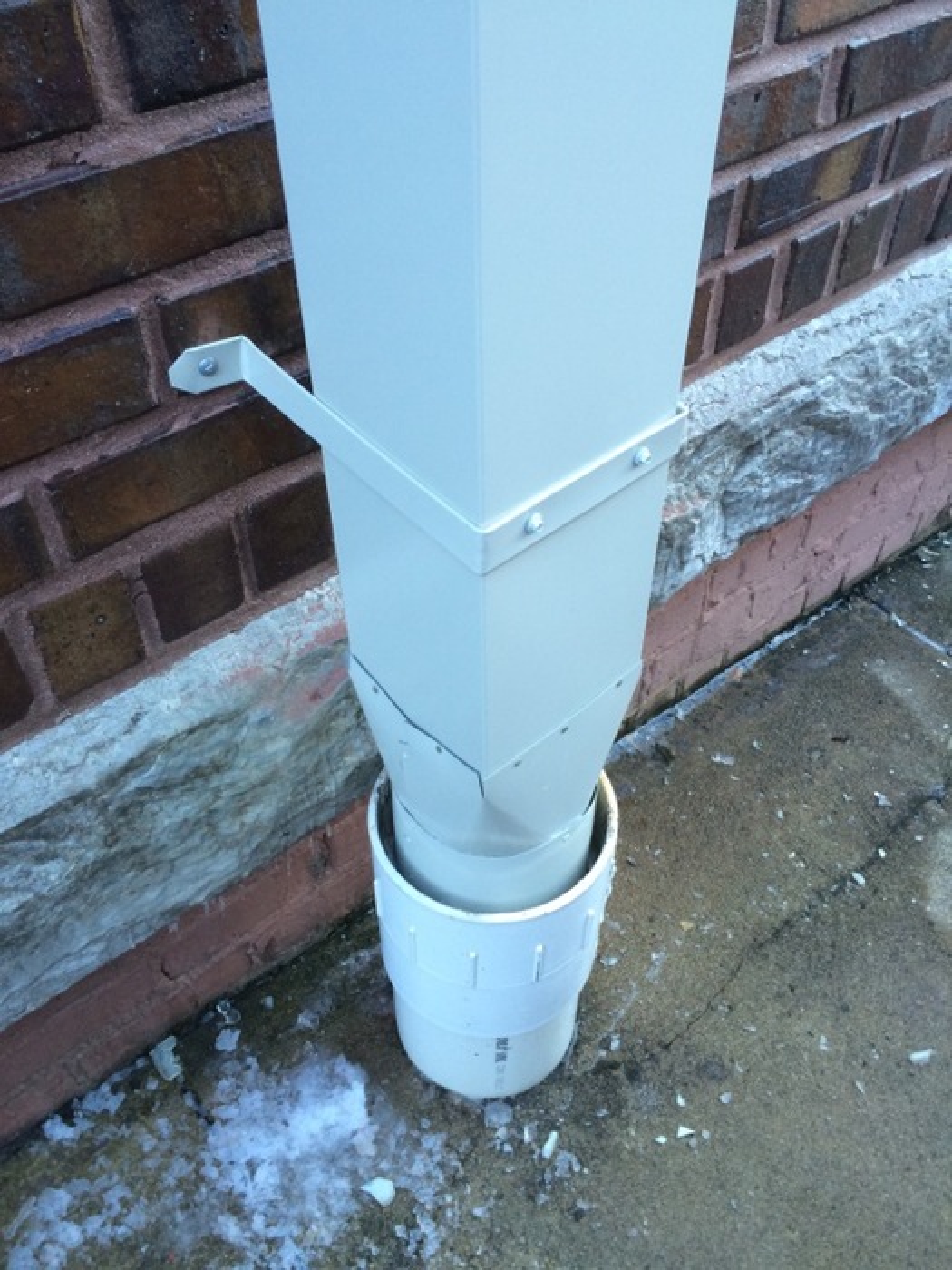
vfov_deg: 61.7
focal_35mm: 29
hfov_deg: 48.2
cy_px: 635
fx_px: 1063
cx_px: 476
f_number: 2.2
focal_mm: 4.15
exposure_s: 1/30
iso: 40
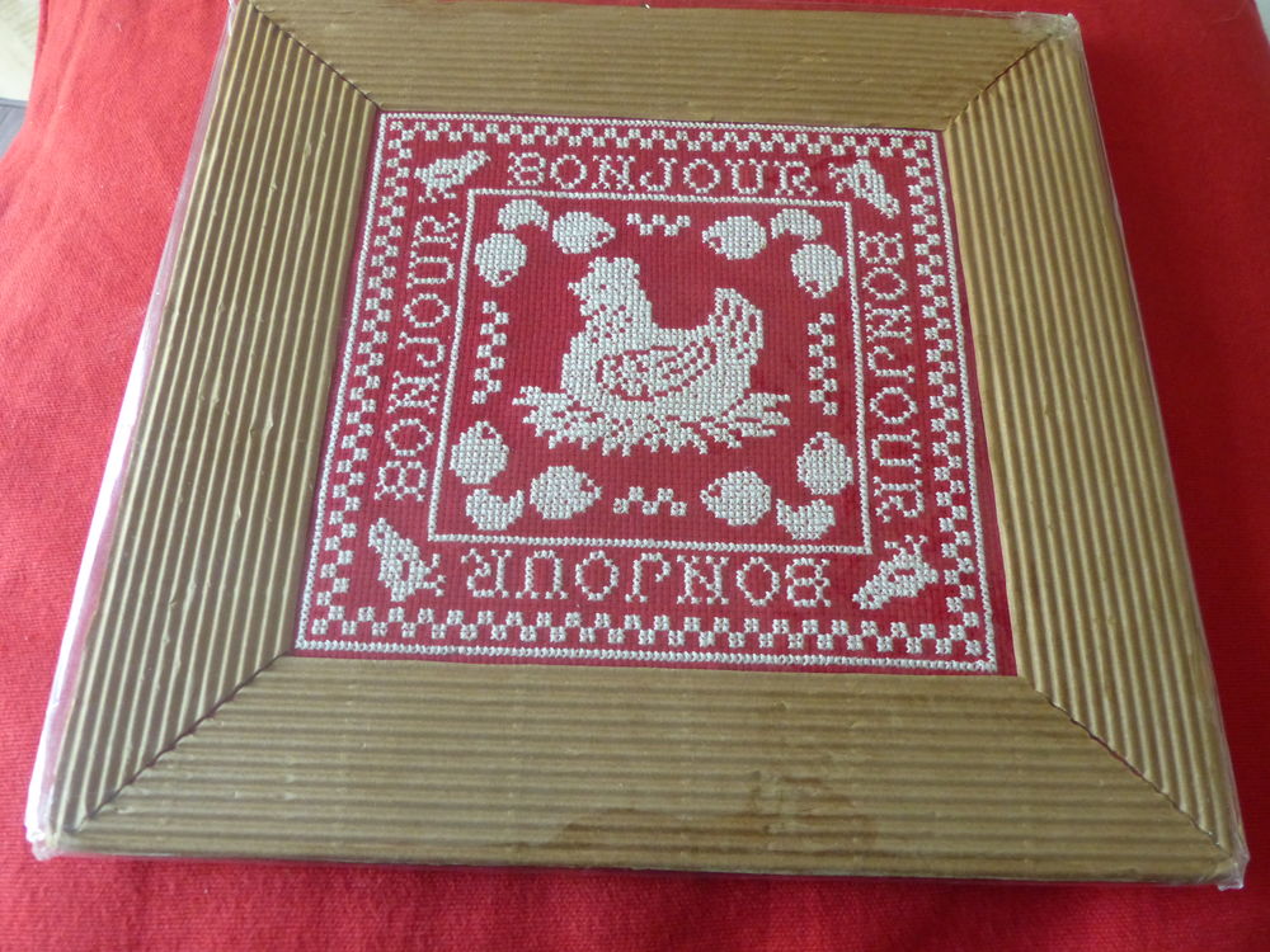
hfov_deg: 63.4
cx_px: 635
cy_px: 476
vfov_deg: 49.7
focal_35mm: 28
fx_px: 1027
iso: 400
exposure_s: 1/50
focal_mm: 5
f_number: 2.8
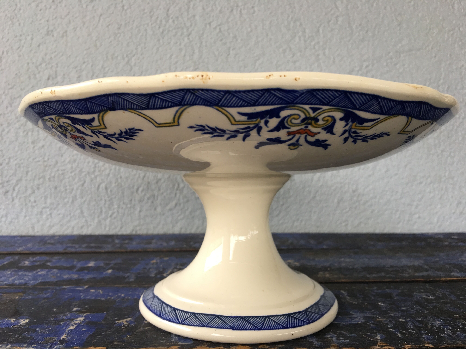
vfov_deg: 48.2
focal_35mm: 29
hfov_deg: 61.7
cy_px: 174
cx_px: 233
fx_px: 390
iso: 32
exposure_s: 1/50
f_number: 2.2
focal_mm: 4.15
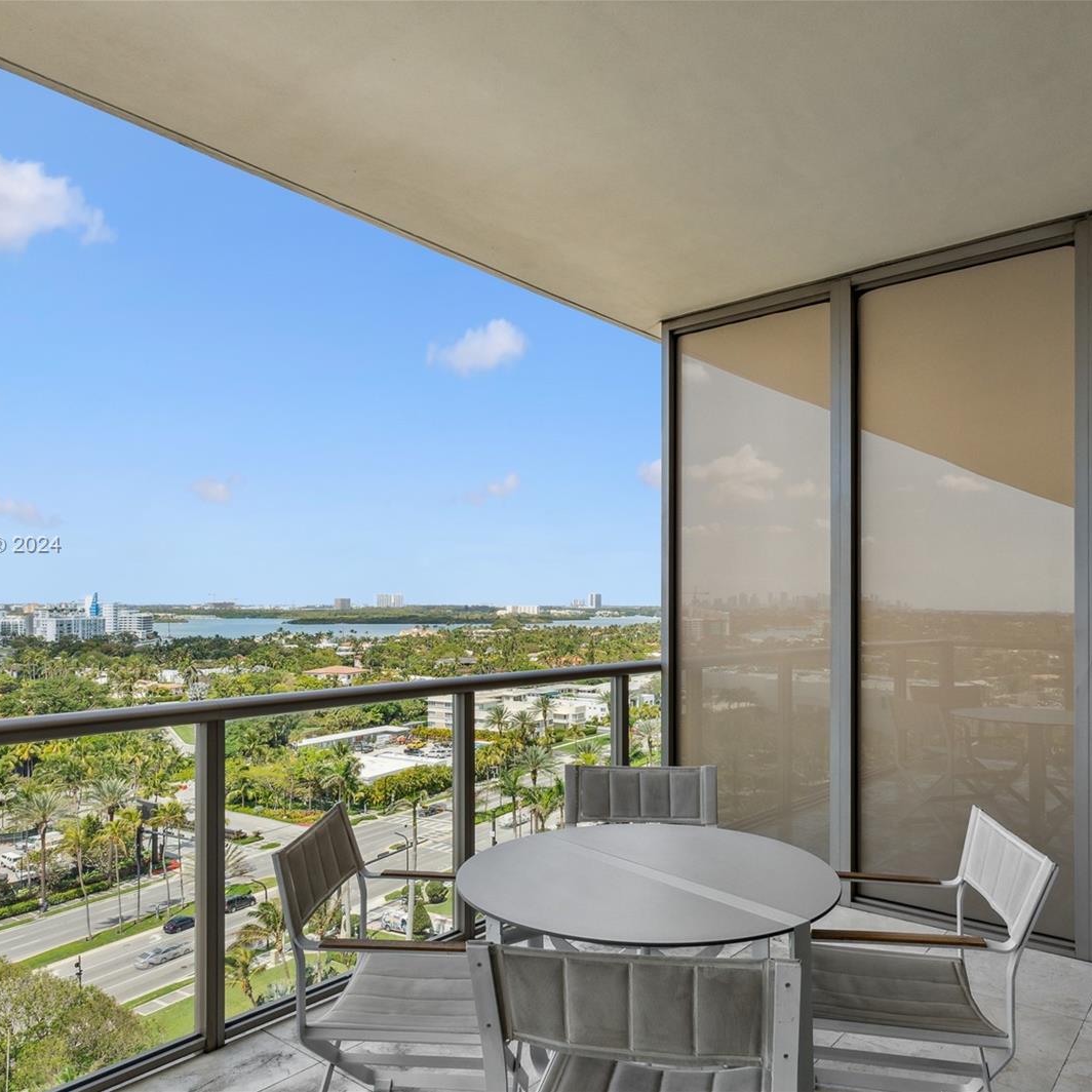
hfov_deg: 67.3
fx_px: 821
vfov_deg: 67.3
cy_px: 546
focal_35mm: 23
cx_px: 553
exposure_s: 1/640
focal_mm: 12
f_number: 8
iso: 400
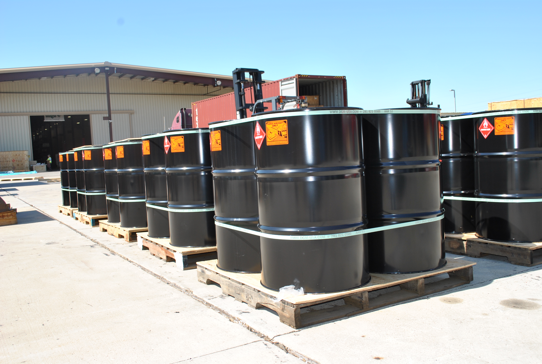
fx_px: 543
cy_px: 182
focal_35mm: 36
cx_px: 271
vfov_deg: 37.0
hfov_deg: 53.0
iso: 100
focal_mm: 24
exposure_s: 1/200
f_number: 8
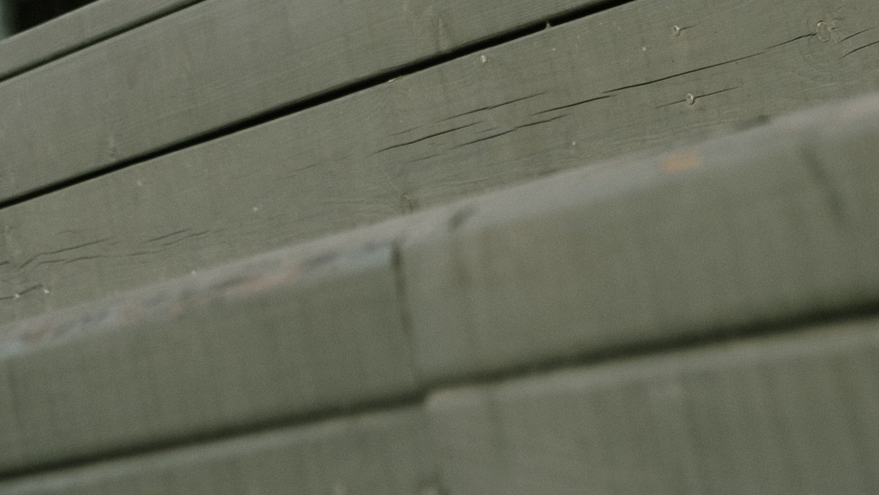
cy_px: -805
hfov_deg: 16.7
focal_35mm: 125
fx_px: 2914
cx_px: 905
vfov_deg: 8.6
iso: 100
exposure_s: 1/1600
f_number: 4
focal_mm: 23.3
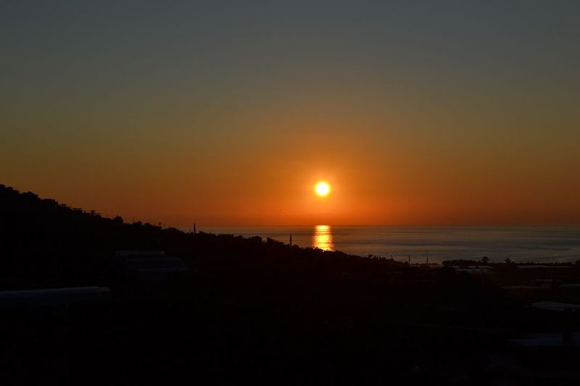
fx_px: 1063
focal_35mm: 66
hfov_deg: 30.5
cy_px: 193
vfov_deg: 20.6
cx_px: 290
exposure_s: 1/640
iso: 100
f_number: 13
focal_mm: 44
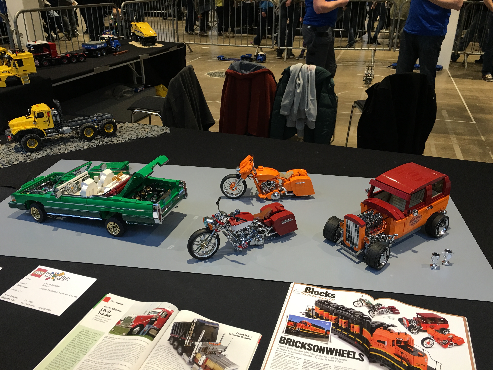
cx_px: 246
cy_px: 185
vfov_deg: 48.2
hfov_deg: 61.7
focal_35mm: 29
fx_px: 413
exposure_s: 1/33
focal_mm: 4.15
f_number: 2.2
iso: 50
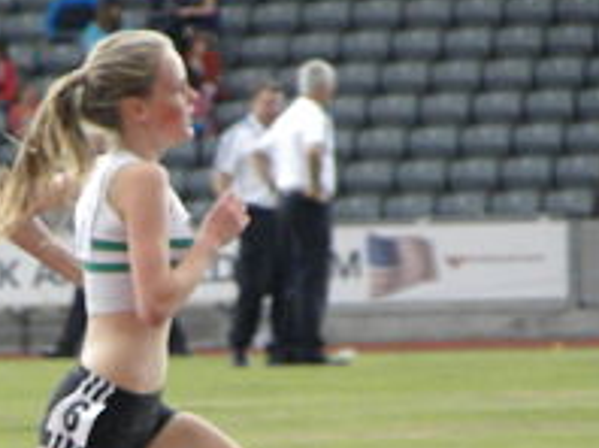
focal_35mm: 762
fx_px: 13170
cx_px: 73
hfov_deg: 2.6
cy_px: 384
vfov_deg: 1.9
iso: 640
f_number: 5
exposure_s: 1/337
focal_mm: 67.2
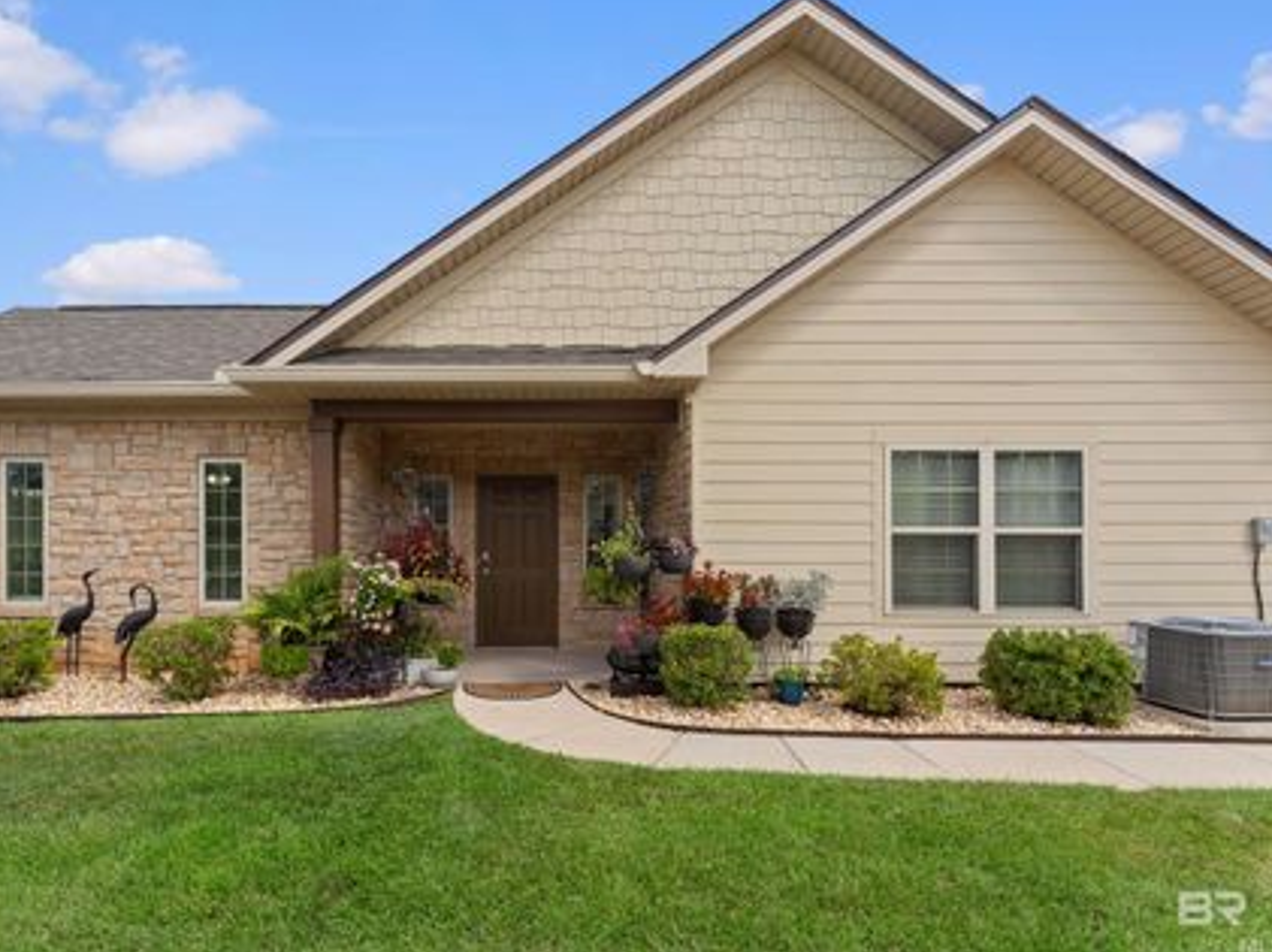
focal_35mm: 16
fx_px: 587
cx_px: 580
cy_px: 491
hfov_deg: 94.3
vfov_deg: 78.0
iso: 400
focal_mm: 14
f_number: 8
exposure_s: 1/400
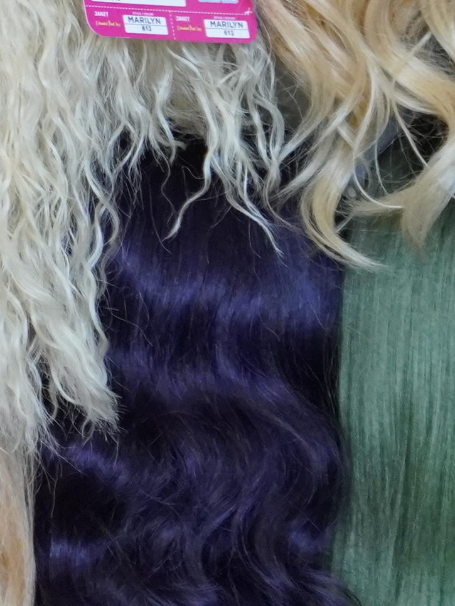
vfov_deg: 11.5
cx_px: -368
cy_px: 176
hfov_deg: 8.3
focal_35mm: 171
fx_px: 3006
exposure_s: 1/160
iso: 2000
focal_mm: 23
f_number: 4
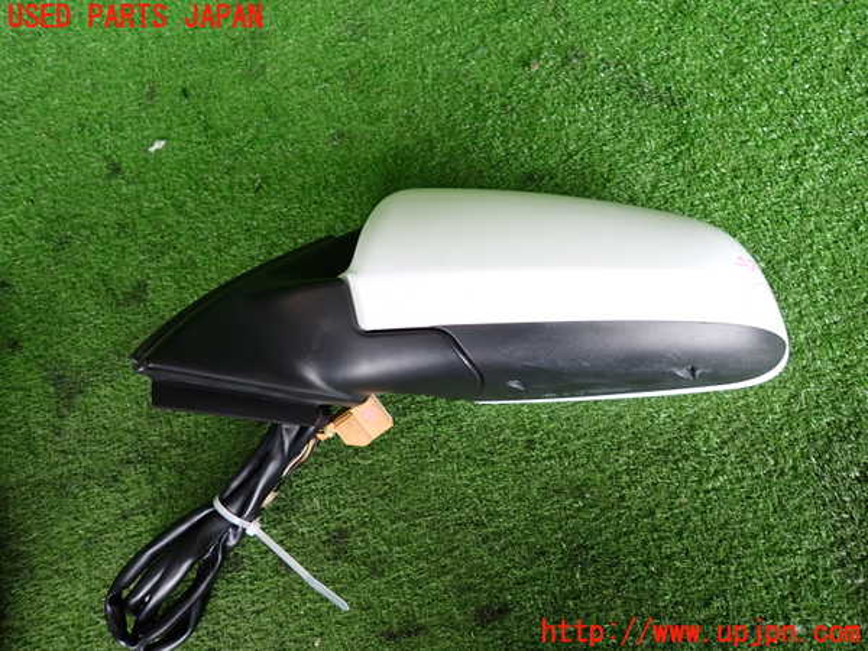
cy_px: 326
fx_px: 627
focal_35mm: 25
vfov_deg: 54.9
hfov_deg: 69.4
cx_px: 434
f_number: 2
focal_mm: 4.5
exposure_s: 1/125
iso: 160
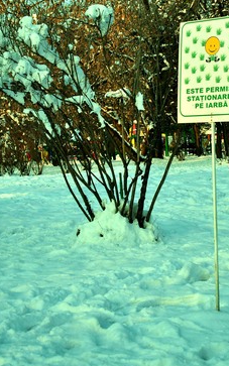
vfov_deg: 25.3
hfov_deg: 16.1
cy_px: 111
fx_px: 809
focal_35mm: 81
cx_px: 132
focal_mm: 32
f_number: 4.8
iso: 100
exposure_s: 1/200
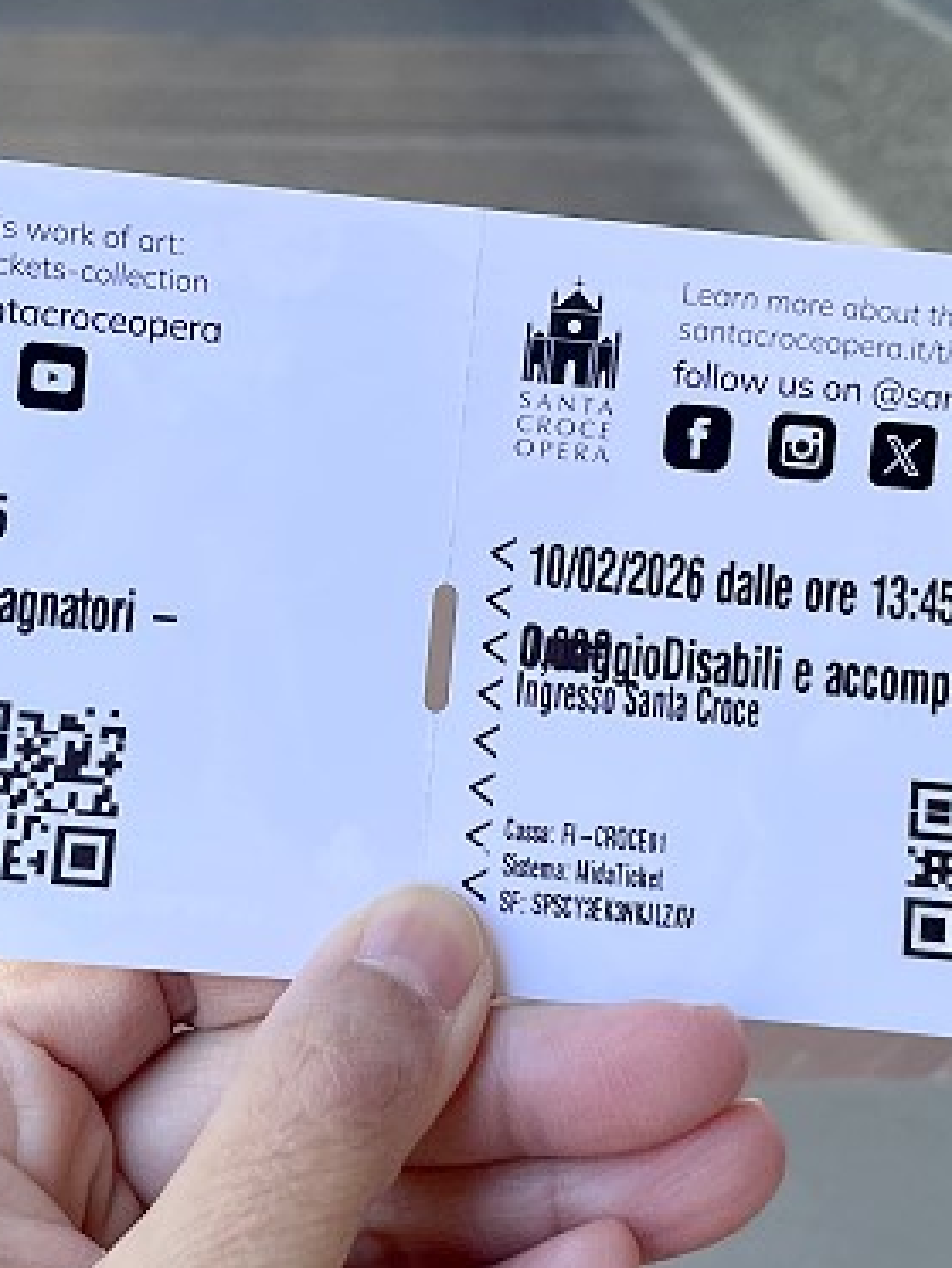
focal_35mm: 62
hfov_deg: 23.7
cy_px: 427
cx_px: 430
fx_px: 2272
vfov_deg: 31.0
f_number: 1.6
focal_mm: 4.2
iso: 32
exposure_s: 1/177
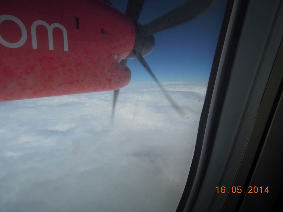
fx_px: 196
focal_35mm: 24
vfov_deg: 56.8
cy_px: 106
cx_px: 142
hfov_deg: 71.6
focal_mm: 4.3
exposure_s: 1/1600
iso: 160
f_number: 7.1
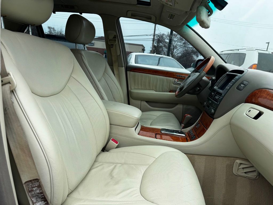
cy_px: 102
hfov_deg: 71.6
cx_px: 136
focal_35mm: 24
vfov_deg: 56.8
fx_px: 189
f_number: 1.78
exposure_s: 1/1042
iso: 80
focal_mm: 6.76
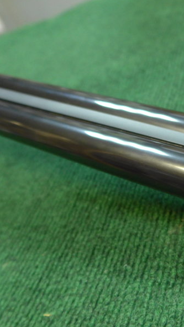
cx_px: 185
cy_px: 163
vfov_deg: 41.3
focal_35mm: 50
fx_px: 434
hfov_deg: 22.9
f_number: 2.3
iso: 400
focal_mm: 7
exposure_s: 1/30
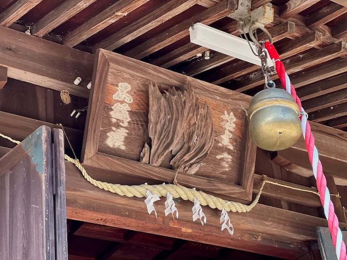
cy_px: 130
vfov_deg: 19.1
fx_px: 772
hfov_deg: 25.3
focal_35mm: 77
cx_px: 174
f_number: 2.8
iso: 200
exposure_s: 1/121
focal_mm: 9
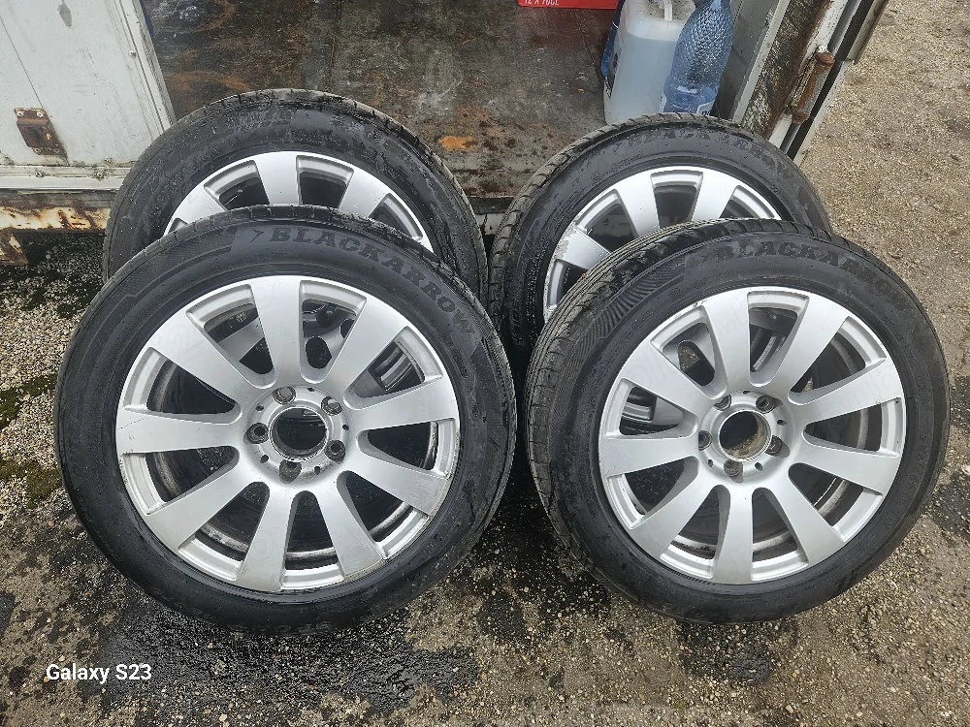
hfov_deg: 73.9
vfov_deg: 58.9
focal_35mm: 23
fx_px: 644
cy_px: 364
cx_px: 485
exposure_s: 1/159
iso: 25
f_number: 1.8
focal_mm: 5.4
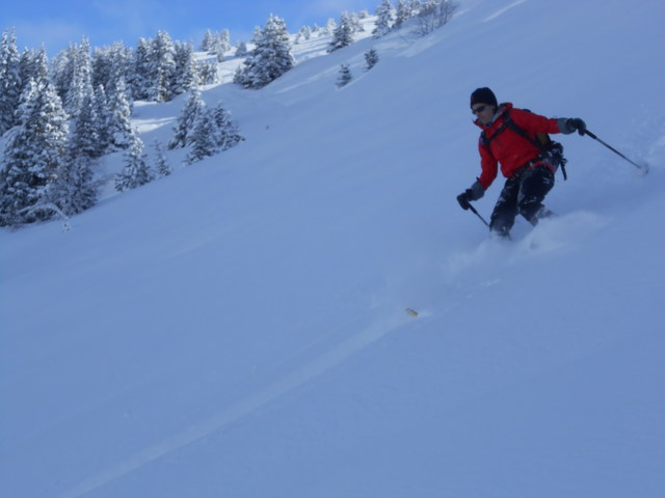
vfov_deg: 20.4
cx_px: 332
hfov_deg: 27.0
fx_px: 1383
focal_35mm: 72
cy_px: 249
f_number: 6
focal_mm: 12.8
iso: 80
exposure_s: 1/500
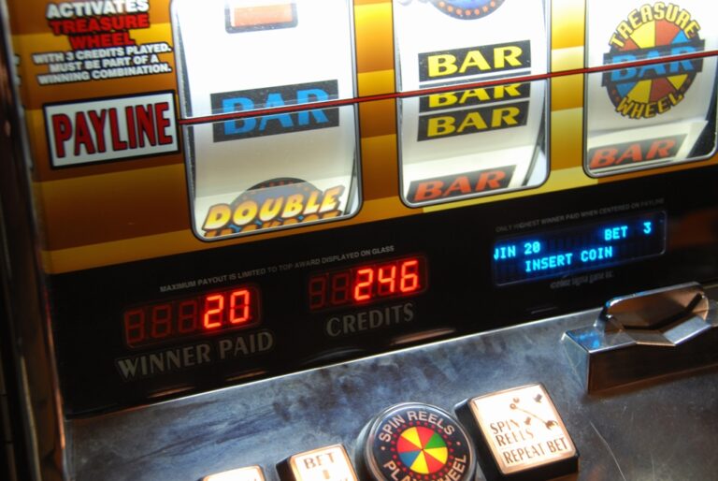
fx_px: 1198
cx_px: 359
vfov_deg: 22.7
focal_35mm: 60
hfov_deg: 33.4
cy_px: 240
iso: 200
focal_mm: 40
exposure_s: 1/2.5
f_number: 5.6
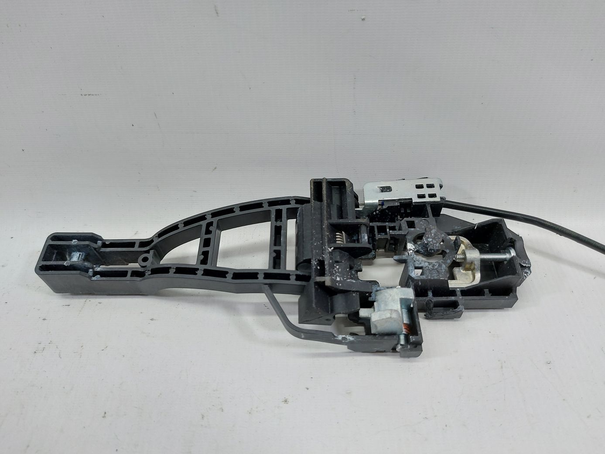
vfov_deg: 56.8
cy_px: 227
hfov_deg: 71.6
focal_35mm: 24
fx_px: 419
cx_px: 302
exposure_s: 1/60
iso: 80
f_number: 1.8
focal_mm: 5.23
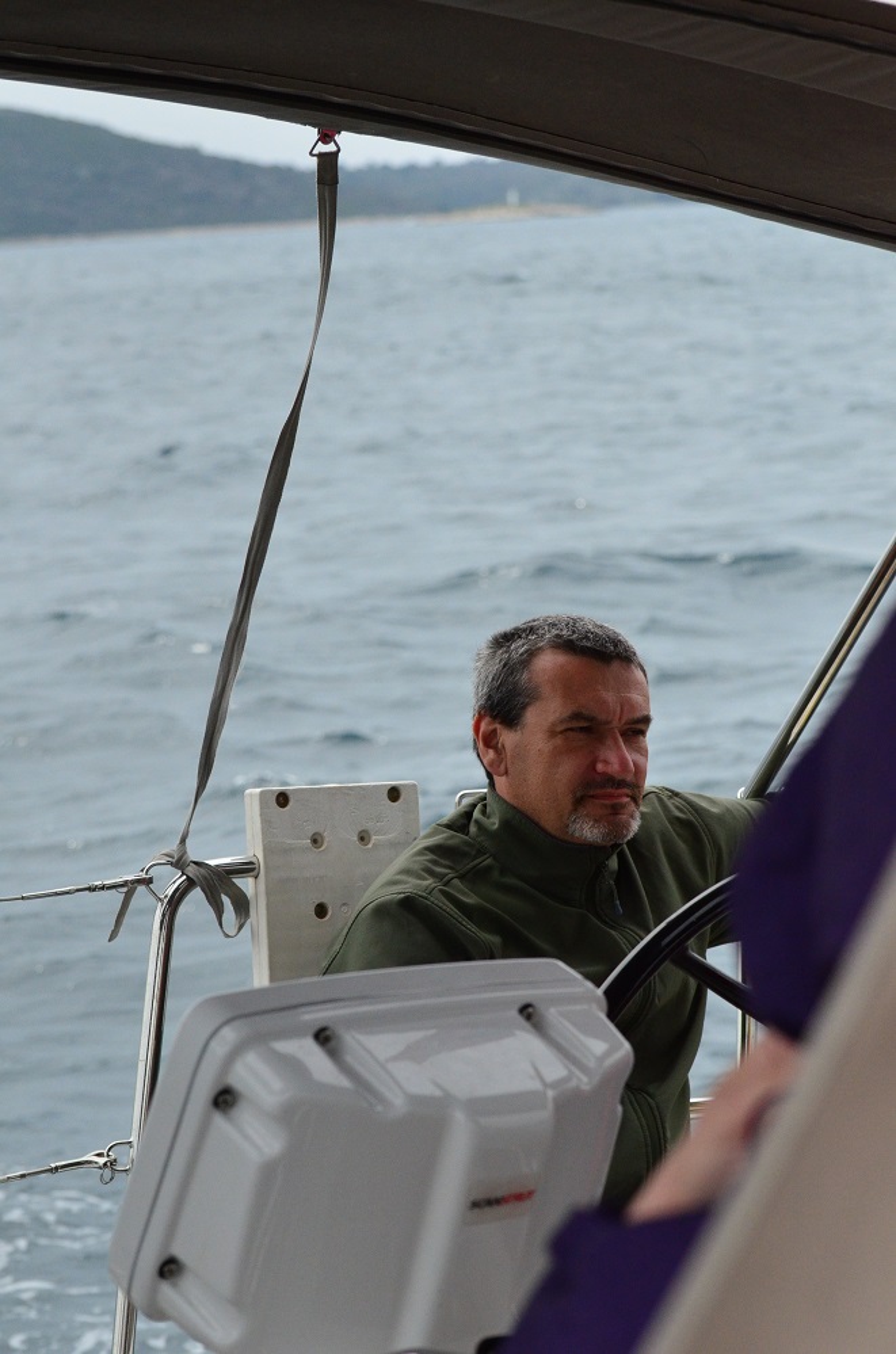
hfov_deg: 13.0
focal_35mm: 105
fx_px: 3940
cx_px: 448
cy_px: 677
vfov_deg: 19.5
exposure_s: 1/8000
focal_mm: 70
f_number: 5.6
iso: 2000
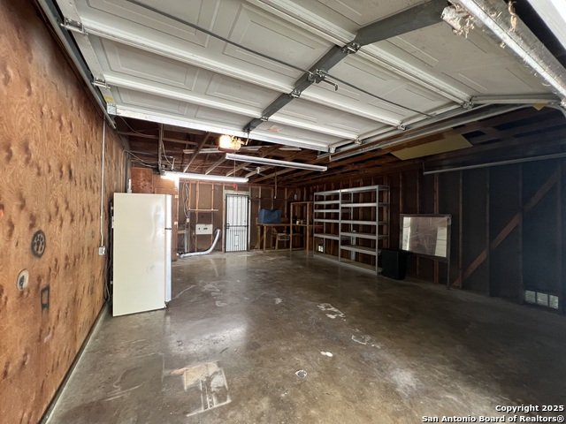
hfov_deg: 106.2
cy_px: 212
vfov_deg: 89.9
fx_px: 213
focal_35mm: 13
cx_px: 283
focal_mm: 1.57
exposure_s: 1/60
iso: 320
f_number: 1.8
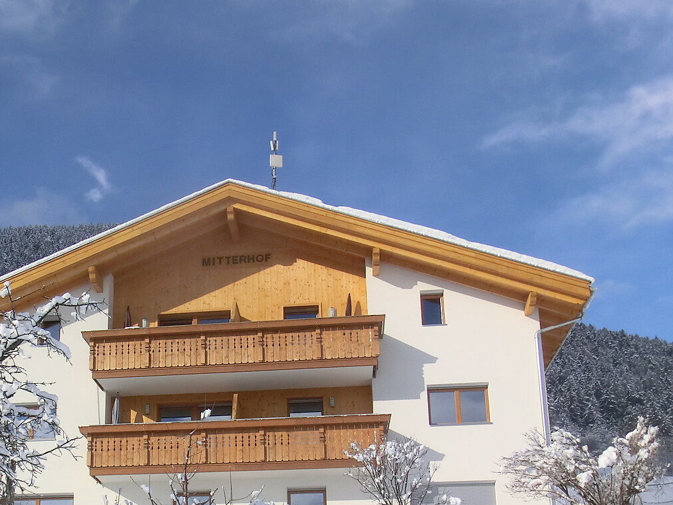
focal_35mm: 57
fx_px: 1108
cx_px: 154
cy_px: 434
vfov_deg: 25.0
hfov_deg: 33.0
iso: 80
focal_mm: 5.25
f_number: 3.5
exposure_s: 1/1000
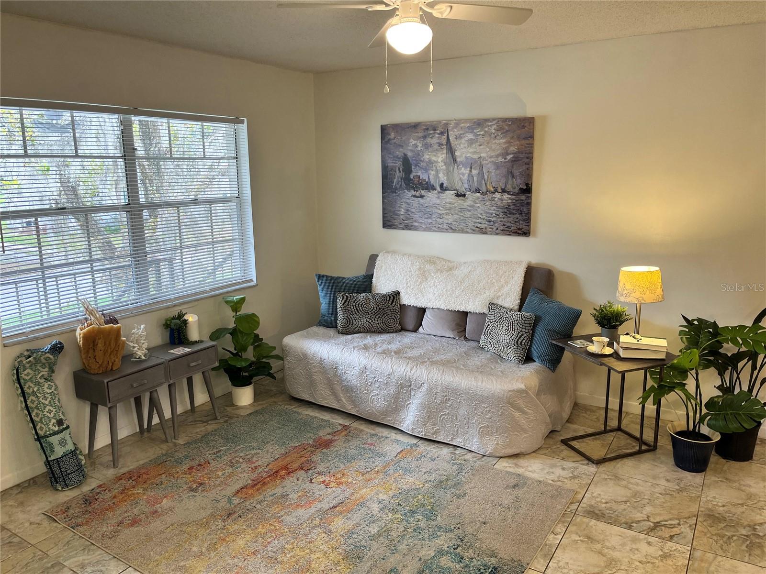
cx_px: 383
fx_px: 575
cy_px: 287
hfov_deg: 67.3
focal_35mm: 26
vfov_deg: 53.1
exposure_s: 1/60
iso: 64
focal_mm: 5.1
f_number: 1.6
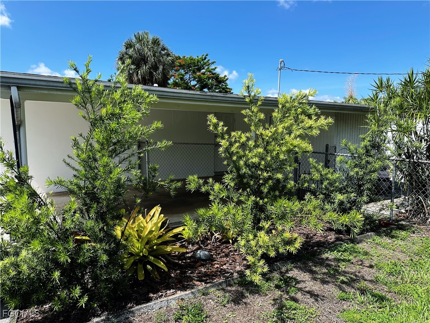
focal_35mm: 24
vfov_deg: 56.8
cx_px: 215
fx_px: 298
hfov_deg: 71.6
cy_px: 162
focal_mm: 6.86
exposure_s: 1/2882
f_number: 1.78
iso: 80
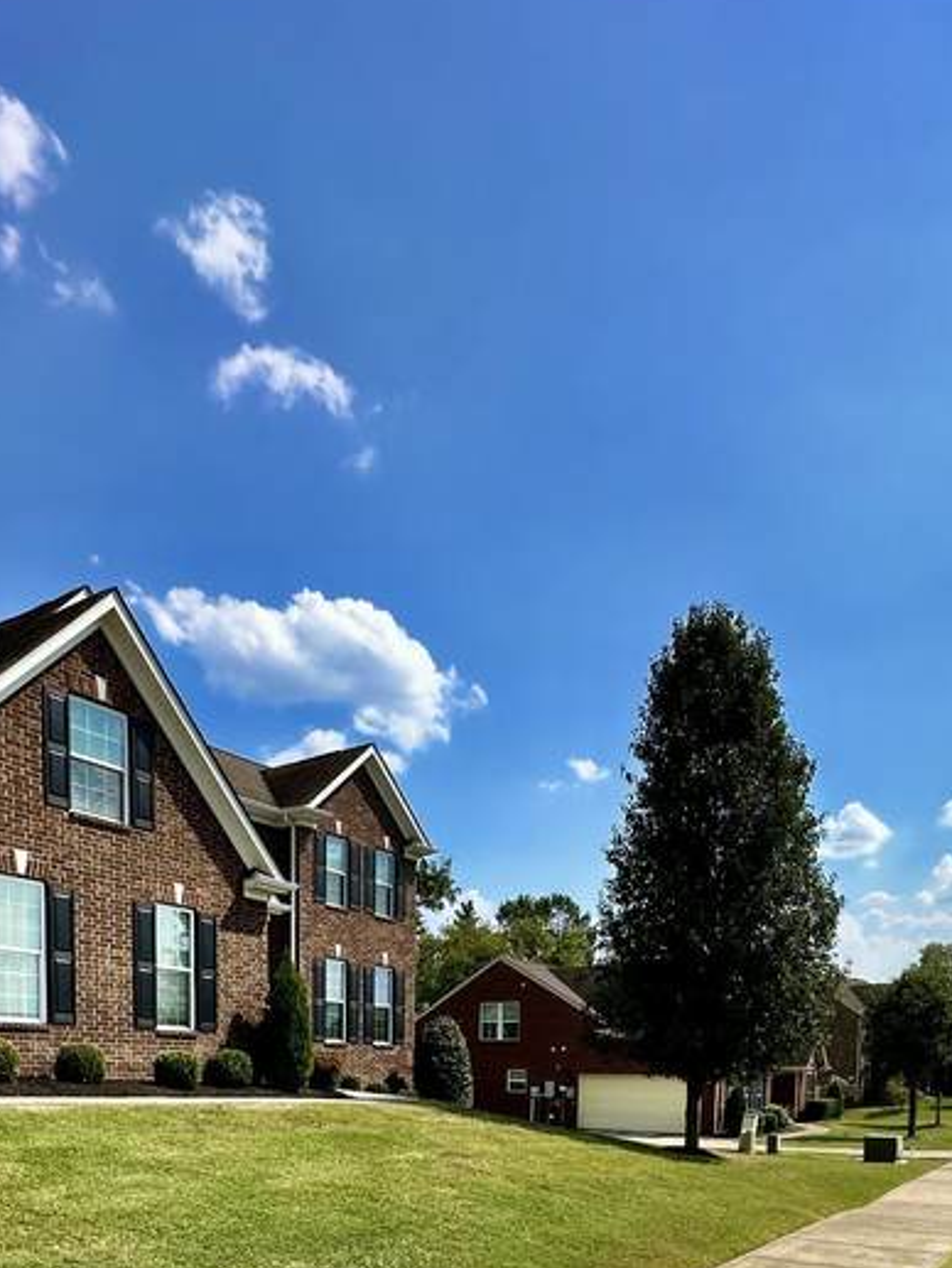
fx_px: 953
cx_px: 432
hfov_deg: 53.0
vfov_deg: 57.8
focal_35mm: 26
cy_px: 1140
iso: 50
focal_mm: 2.22
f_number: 2.2
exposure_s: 1/2398
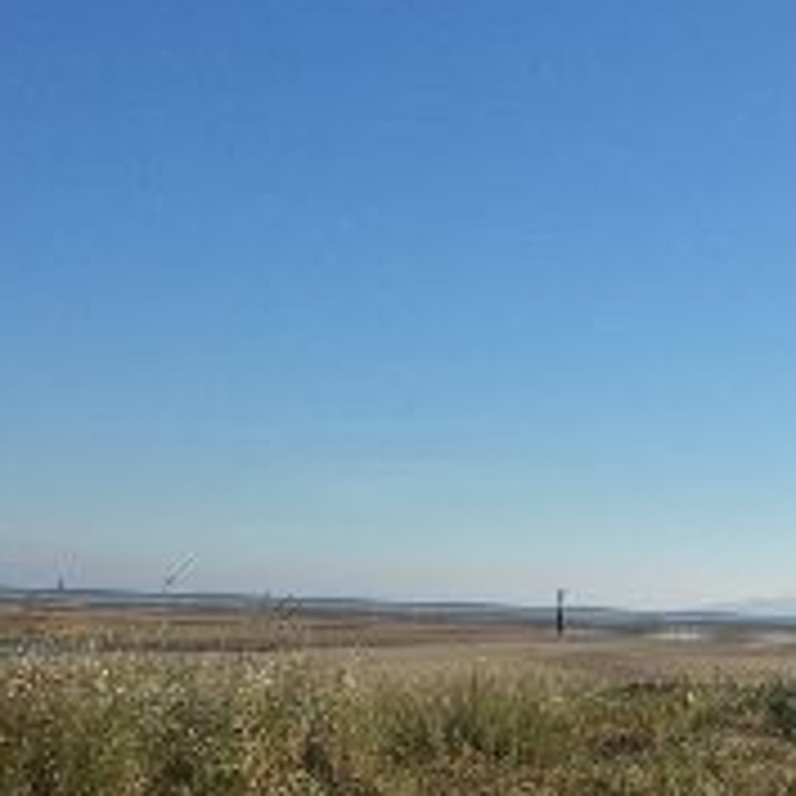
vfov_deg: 19.9
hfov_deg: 19.9
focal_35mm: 87
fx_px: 2263
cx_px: 504
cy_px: 414
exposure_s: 1/3300
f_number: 2.2
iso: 32
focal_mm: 4.15
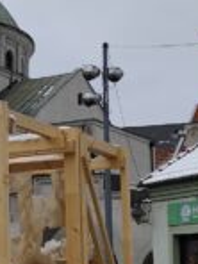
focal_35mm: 105
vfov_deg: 18.7
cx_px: -173
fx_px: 801
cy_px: 165
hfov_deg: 12.7
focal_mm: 6.19
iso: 50
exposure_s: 1/310
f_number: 1.65
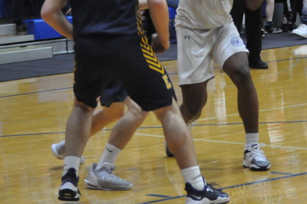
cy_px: -38
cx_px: 257
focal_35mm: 213
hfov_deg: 9.6
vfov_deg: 6.4
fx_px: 1817
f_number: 4
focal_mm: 55
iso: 3200
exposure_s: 1/160
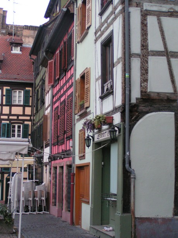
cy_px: 119
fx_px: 445
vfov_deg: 29.8
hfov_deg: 22.6
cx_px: 89
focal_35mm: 65
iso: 200
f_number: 3.2
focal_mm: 10
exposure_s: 1/40
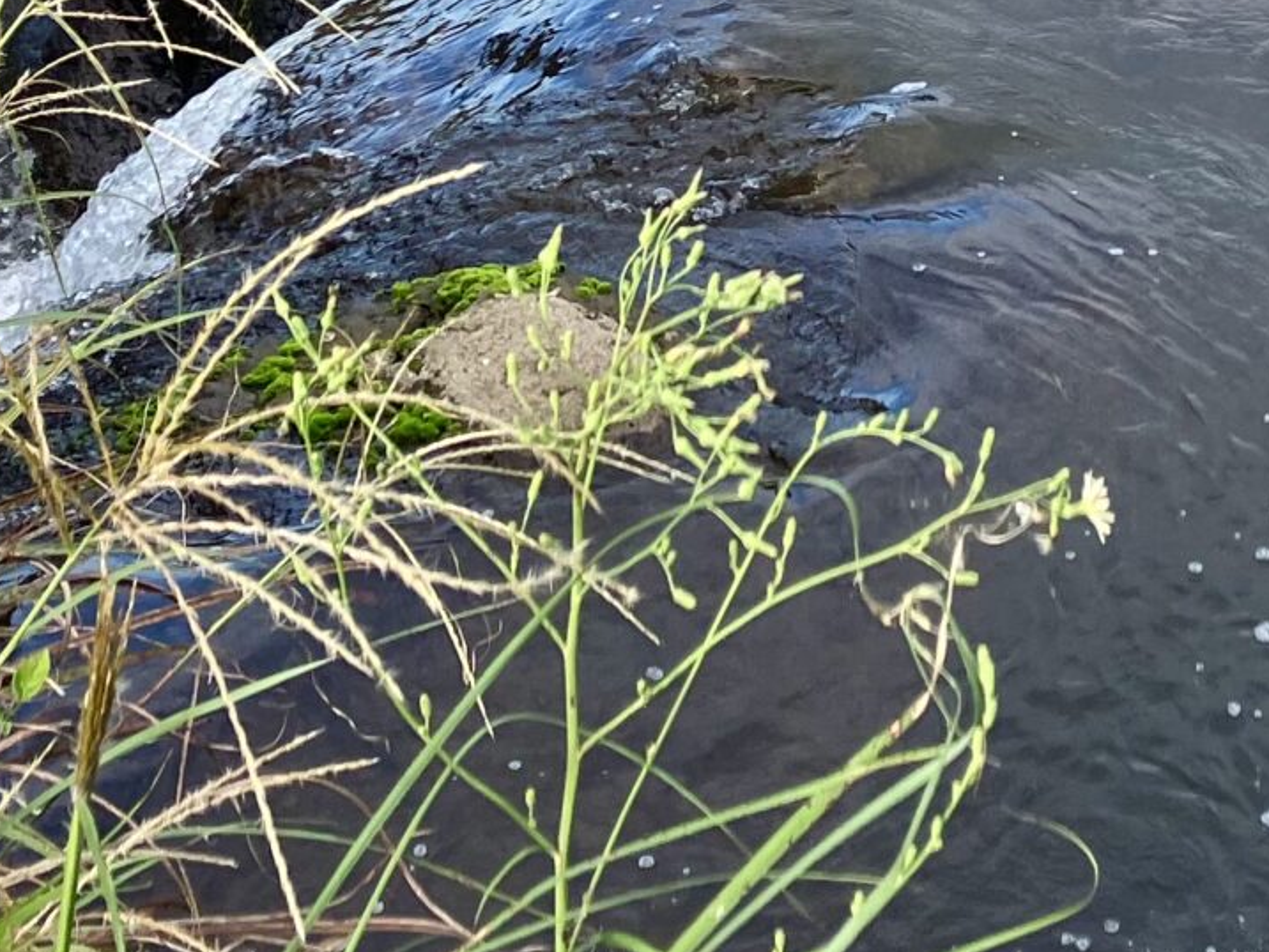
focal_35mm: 100
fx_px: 3667
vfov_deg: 13.4
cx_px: 1193
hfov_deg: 19.2
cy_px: -708
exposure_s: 1/362
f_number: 1.8
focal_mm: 3.99
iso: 32
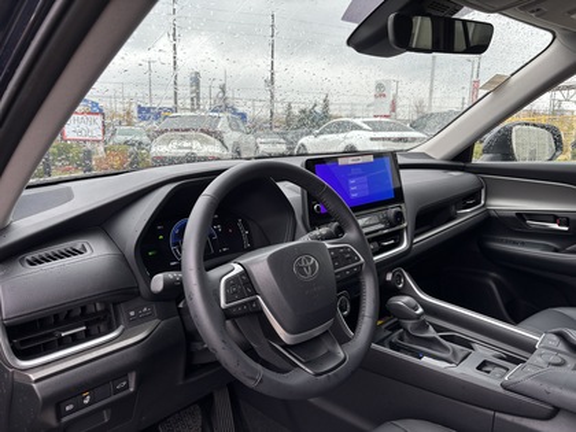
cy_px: 216
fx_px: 433
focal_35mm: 26
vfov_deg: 53.1
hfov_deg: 67.3
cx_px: 288
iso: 40
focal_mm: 5.96
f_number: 1.6
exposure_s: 1/121
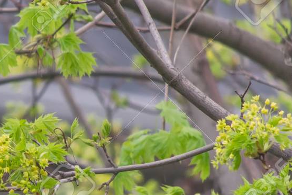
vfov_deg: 1.3
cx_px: -34
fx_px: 8589
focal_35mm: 1059
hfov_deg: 1.9
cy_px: 170
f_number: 5.6
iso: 2000
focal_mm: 300
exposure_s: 1/500
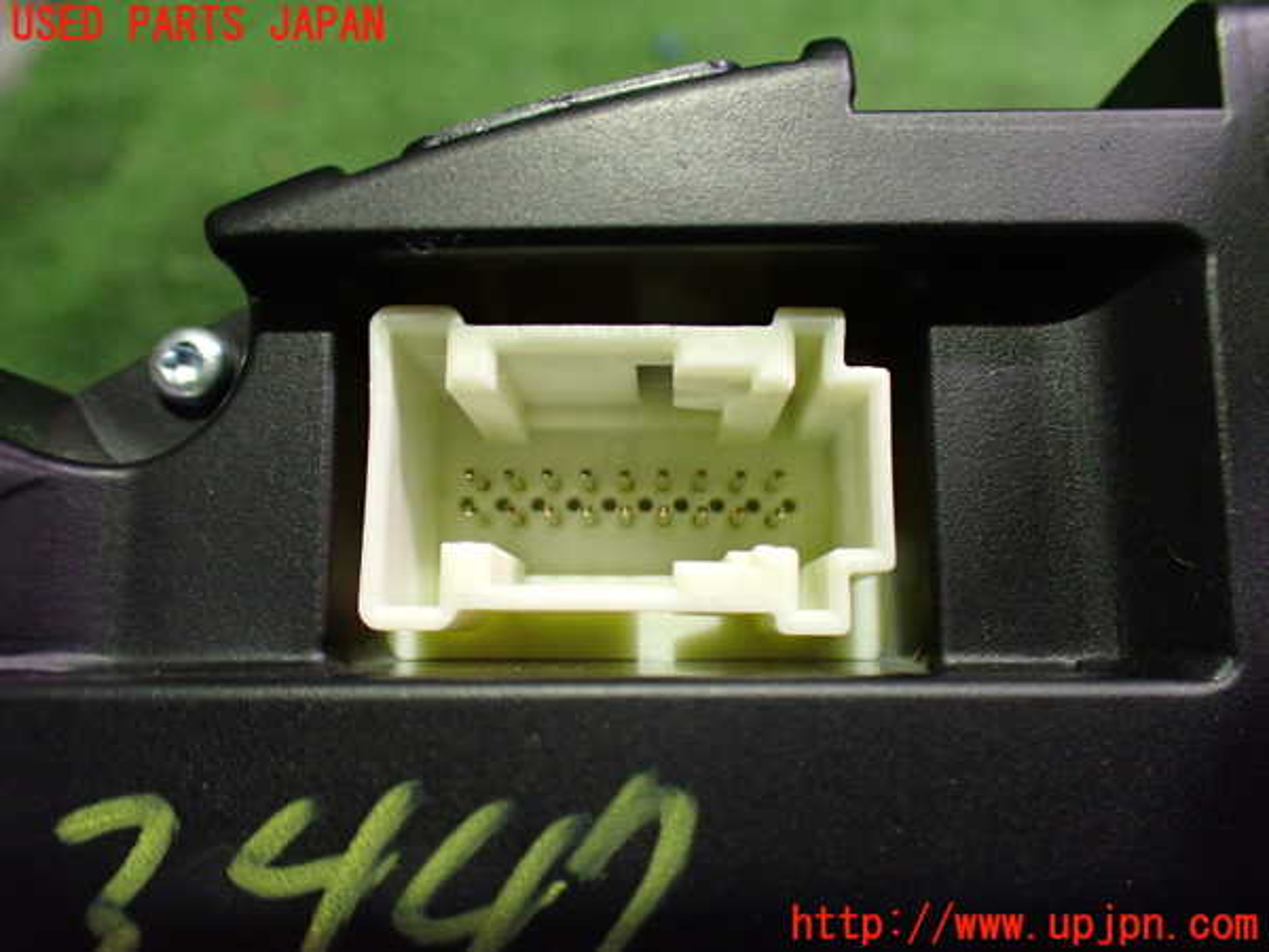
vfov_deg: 46.8
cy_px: 476
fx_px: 1100
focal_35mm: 30
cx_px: 634
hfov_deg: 60.0
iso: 800
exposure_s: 1/30
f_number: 2.3
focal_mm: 5.4
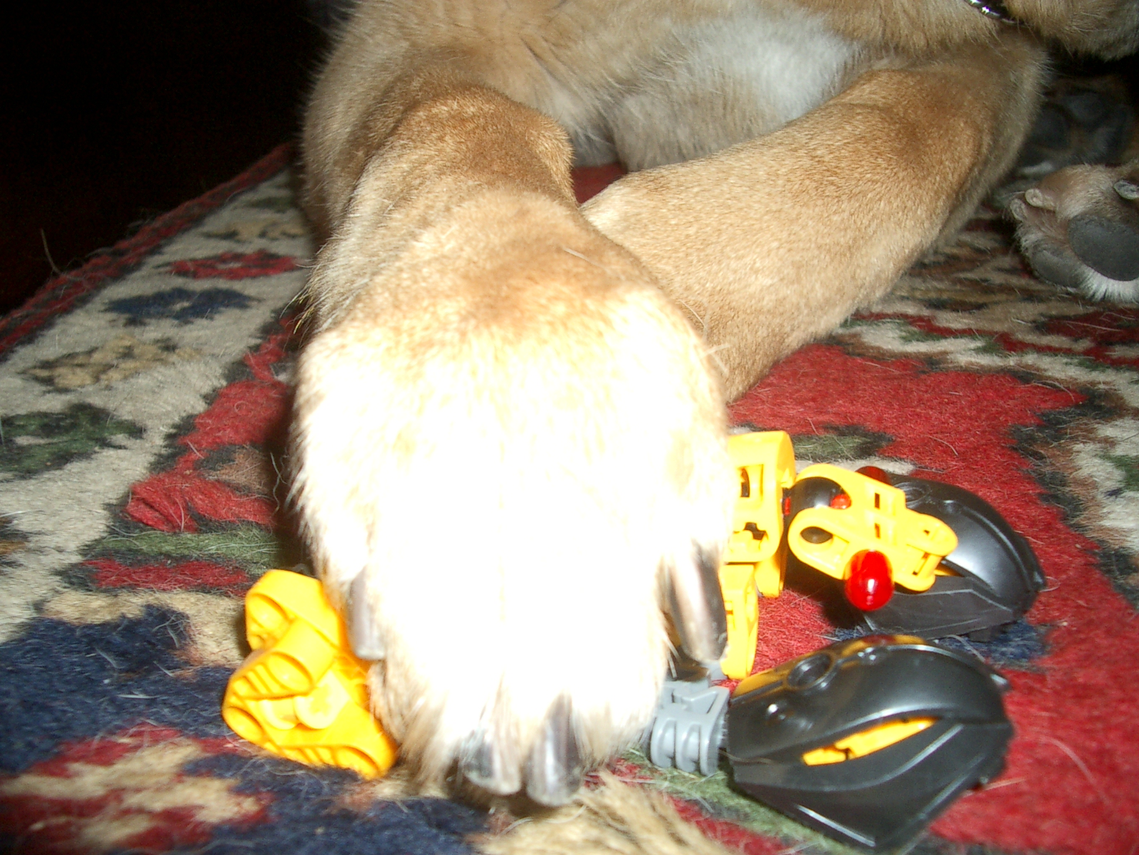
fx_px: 1152
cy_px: 428
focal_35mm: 35
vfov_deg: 40.7
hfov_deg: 52.6
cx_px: 570
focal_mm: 5.8
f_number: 2.6
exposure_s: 1/40
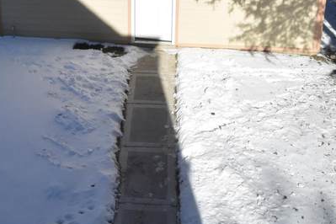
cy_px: 16
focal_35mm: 63
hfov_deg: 31.9
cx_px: 115
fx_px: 584
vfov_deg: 21.2
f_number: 13
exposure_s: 1/640
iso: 800
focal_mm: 13
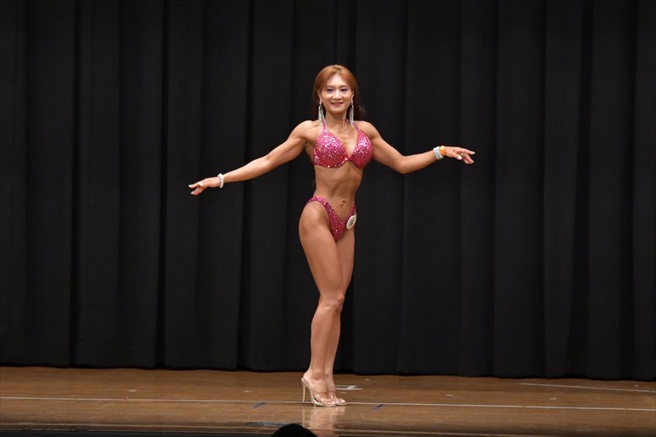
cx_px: 328
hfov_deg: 9.5
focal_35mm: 217
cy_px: 218
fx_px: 3952
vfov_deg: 6.3
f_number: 5.6
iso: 6400
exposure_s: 1/400
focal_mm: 145
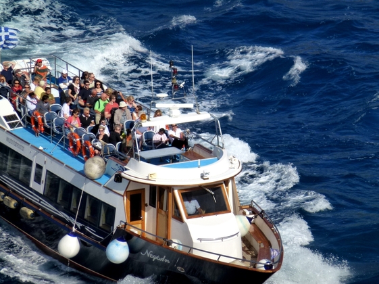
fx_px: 4497
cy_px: 138
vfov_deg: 3.6
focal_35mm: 411
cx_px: 192
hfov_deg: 4.8
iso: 160
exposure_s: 1/1000
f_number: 5.9
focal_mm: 68.8
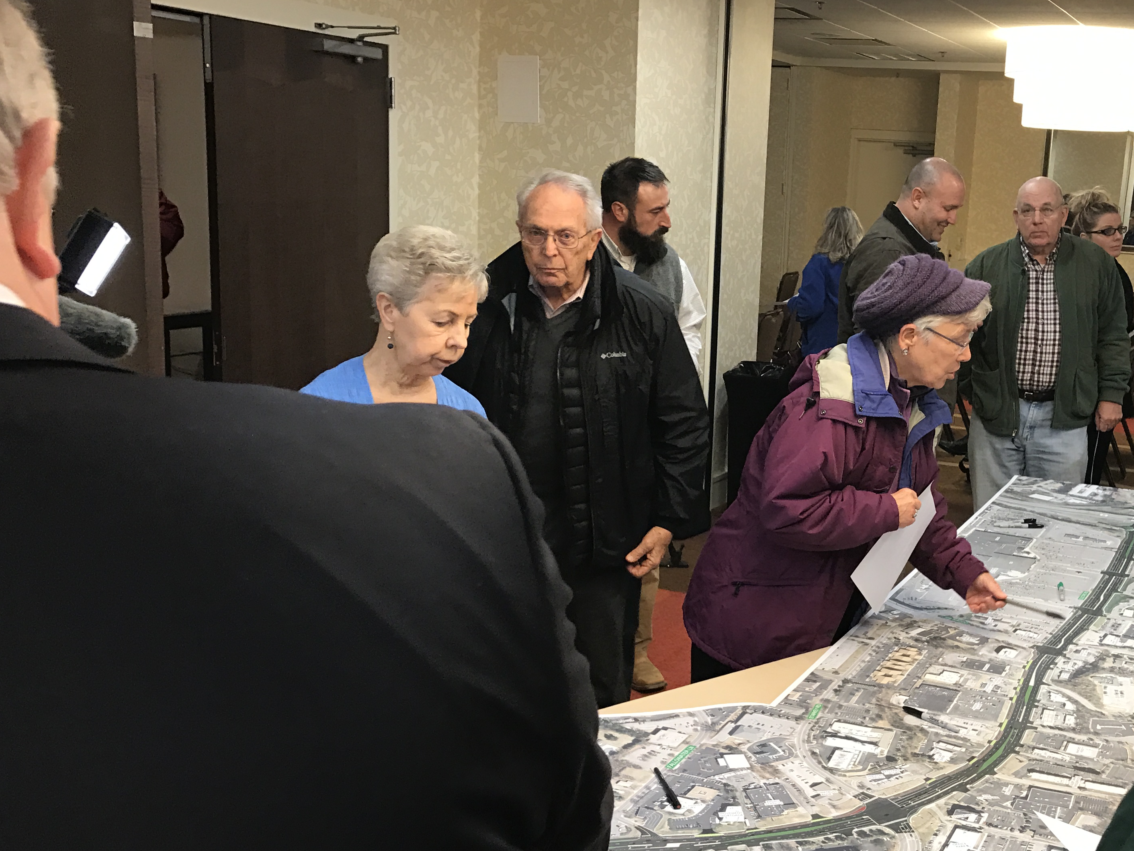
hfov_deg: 45.6
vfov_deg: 35.9
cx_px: 808
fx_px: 1310
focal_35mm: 40
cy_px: 457
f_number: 1.8
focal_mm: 3.99
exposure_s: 1/30
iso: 32
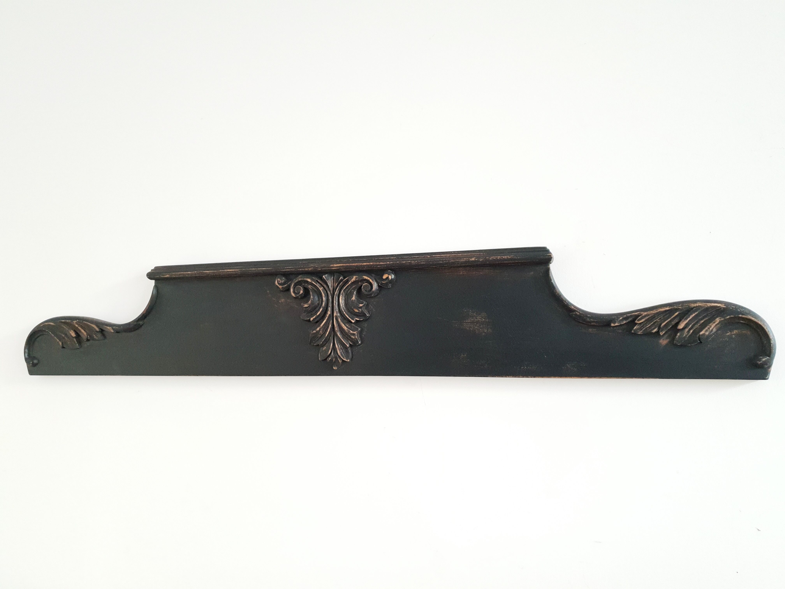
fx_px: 590
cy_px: 294
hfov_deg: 67.3
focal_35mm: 26
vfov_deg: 53.1
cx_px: 392
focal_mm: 4.3
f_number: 1.5
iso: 320
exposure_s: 1/25
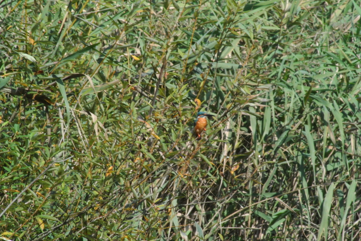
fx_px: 8130
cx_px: 180
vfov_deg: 1.7
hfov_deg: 2.5
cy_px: 120
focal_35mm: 810
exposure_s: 1/200
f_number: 20
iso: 800
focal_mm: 300
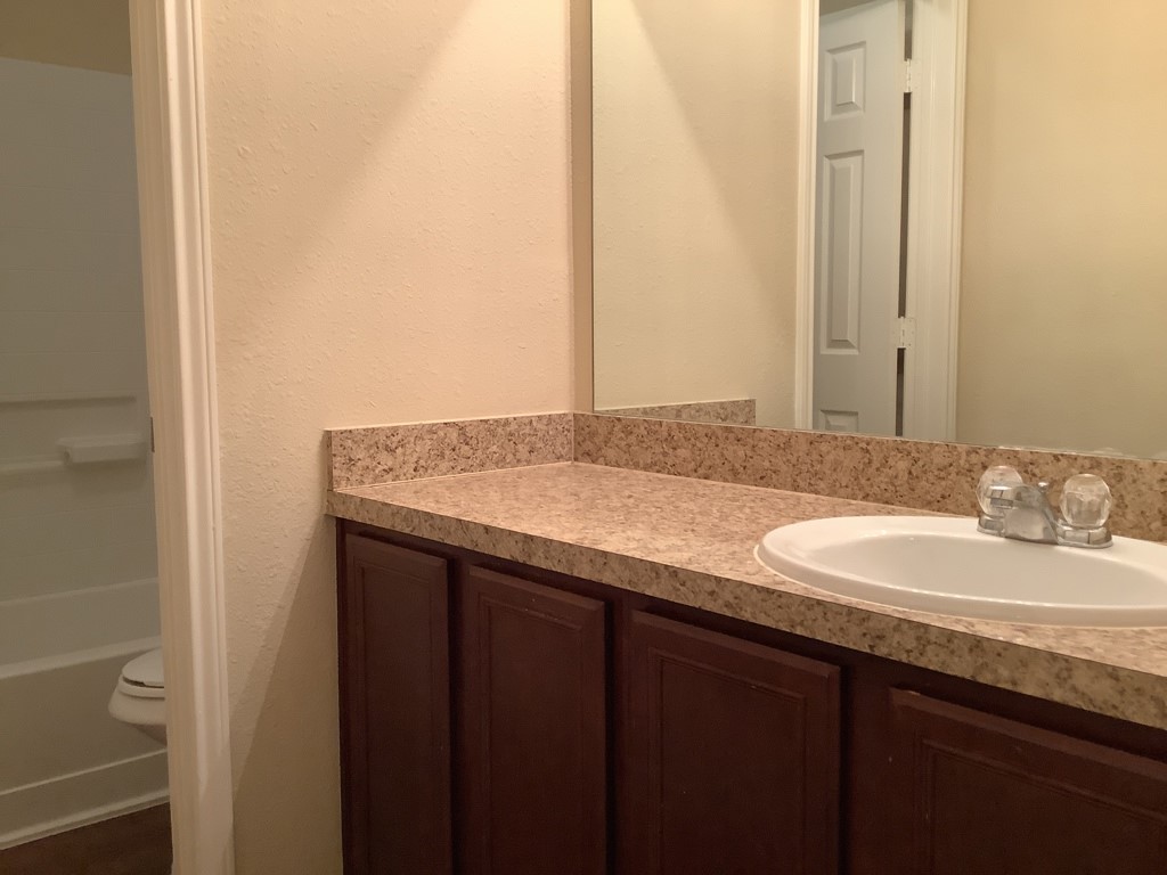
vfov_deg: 45.4
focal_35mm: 31
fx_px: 1045
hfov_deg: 58.4
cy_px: 438
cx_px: 584
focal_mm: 3.3
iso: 200
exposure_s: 1/60
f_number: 2.4
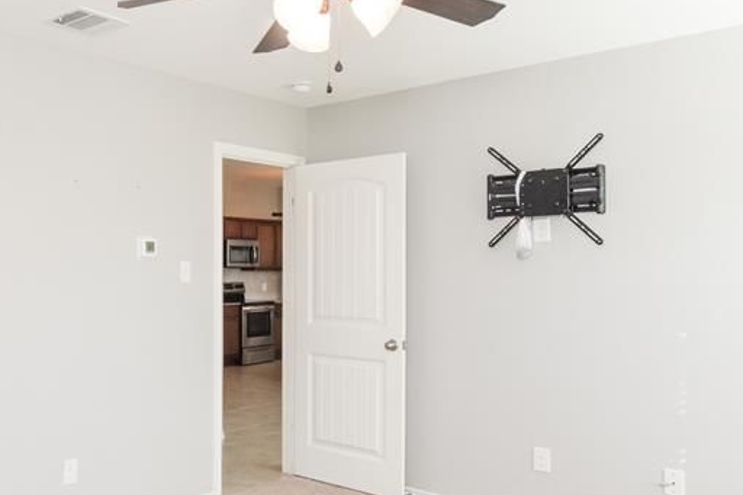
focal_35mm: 33
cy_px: 303
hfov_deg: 52.8
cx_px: 129
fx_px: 681
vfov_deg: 39.7
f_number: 6.3
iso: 400
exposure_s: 1/80
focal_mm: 11
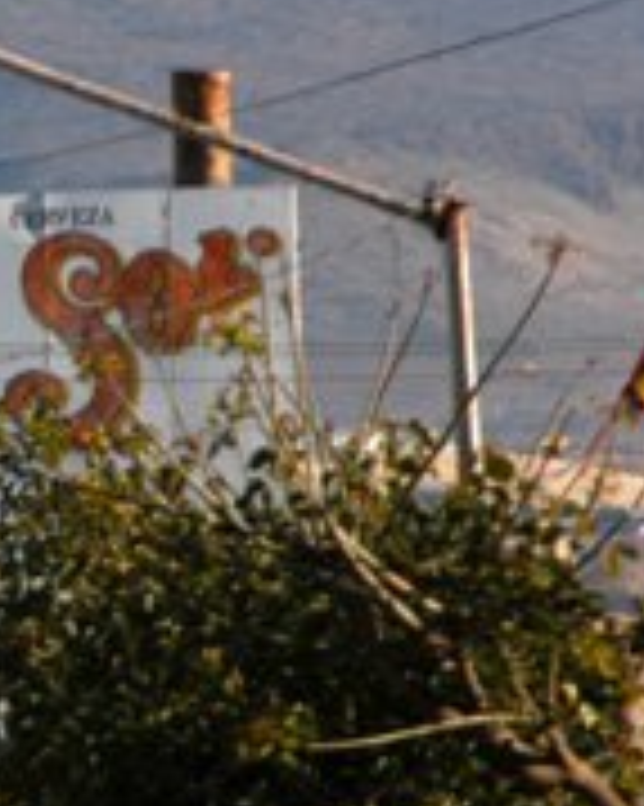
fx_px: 21507
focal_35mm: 902
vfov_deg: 2.1
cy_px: 315
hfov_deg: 1.7
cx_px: -594
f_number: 6
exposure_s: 1/250
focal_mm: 155
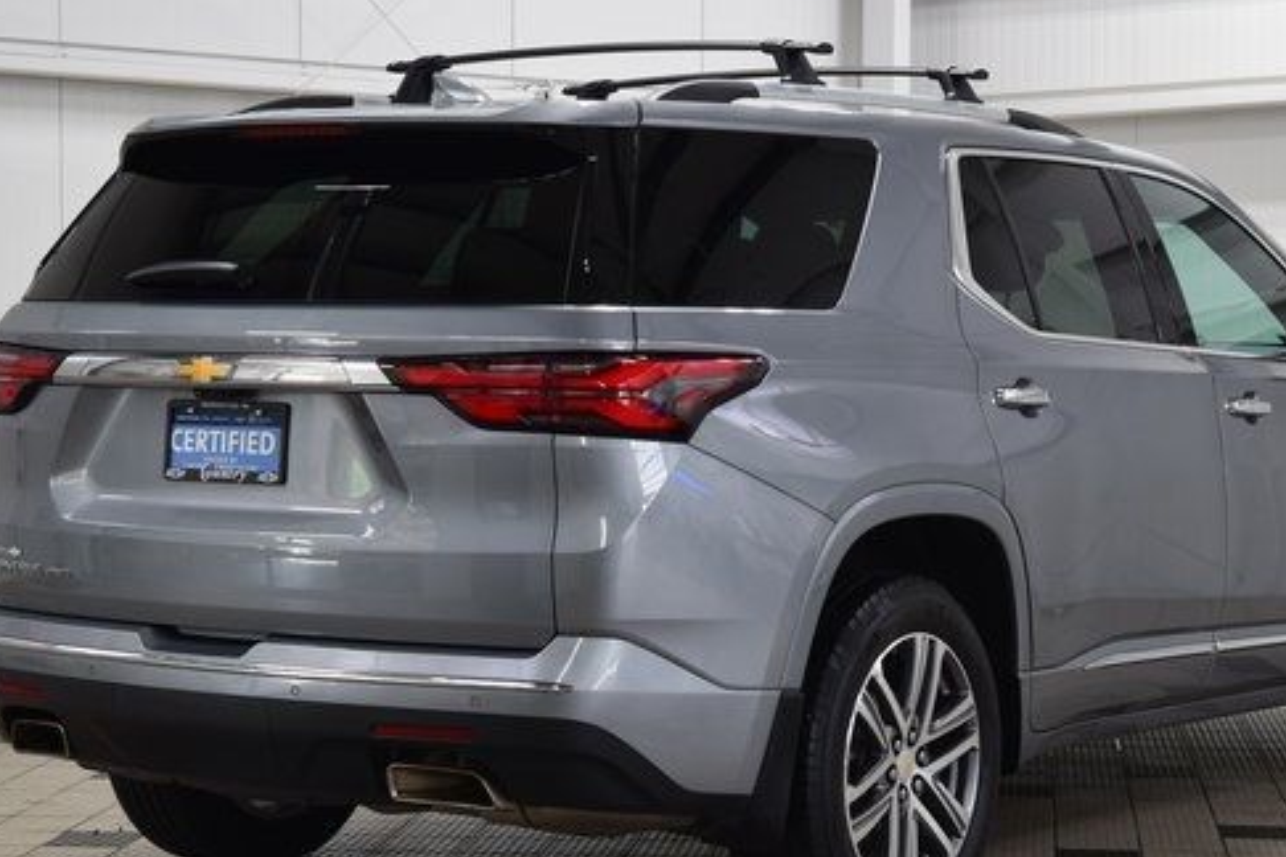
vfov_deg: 15.7
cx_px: 746
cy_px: 454
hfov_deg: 23.4
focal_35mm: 87
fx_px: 3108
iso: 400
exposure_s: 1/15
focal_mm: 44
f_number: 6.3
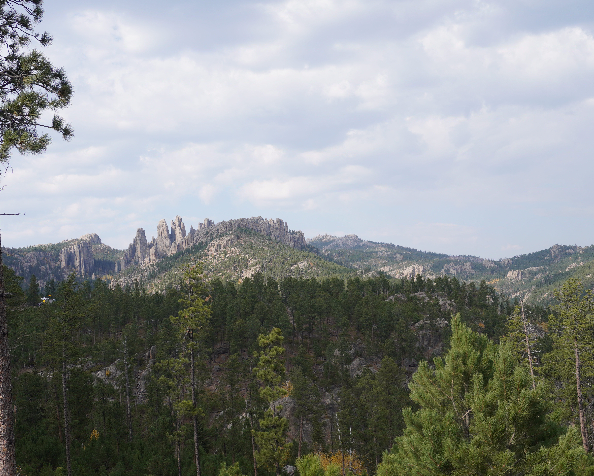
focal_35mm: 47
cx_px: 278
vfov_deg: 32.4
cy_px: 235
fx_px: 819
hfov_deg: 39.9
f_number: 8
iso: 100
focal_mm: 27
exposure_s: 1/200
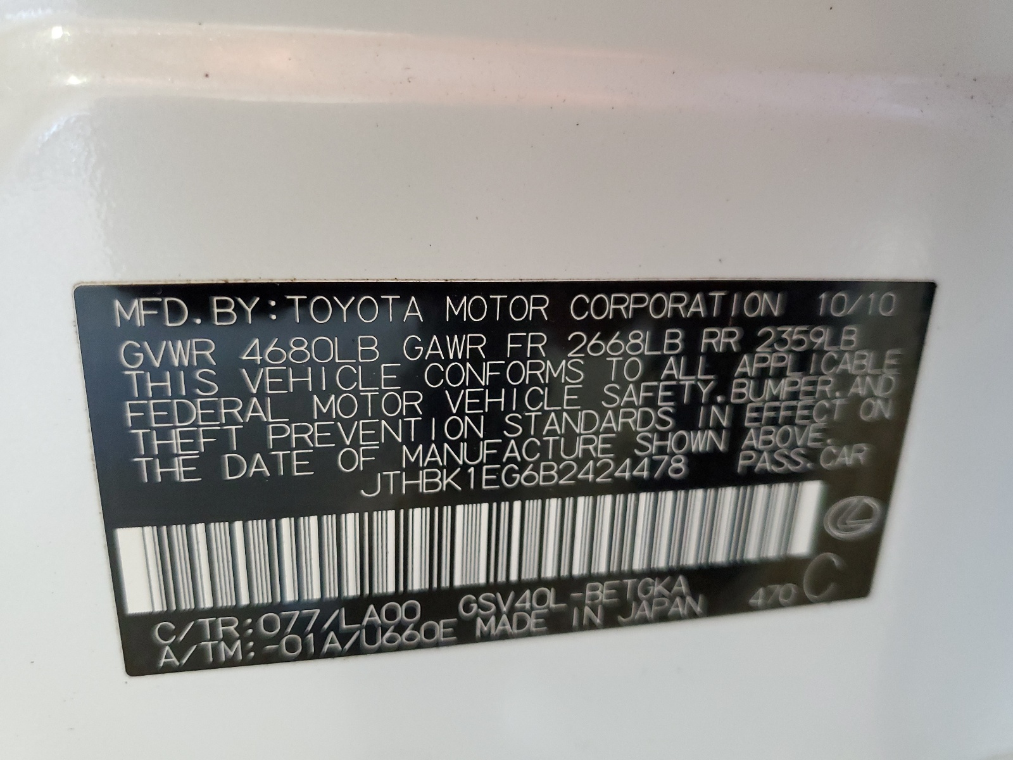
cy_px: 380
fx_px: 761
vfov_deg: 53.1
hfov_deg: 67.3
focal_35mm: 26
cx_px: 506
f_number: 1.5
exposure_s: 1/60.2
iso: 344
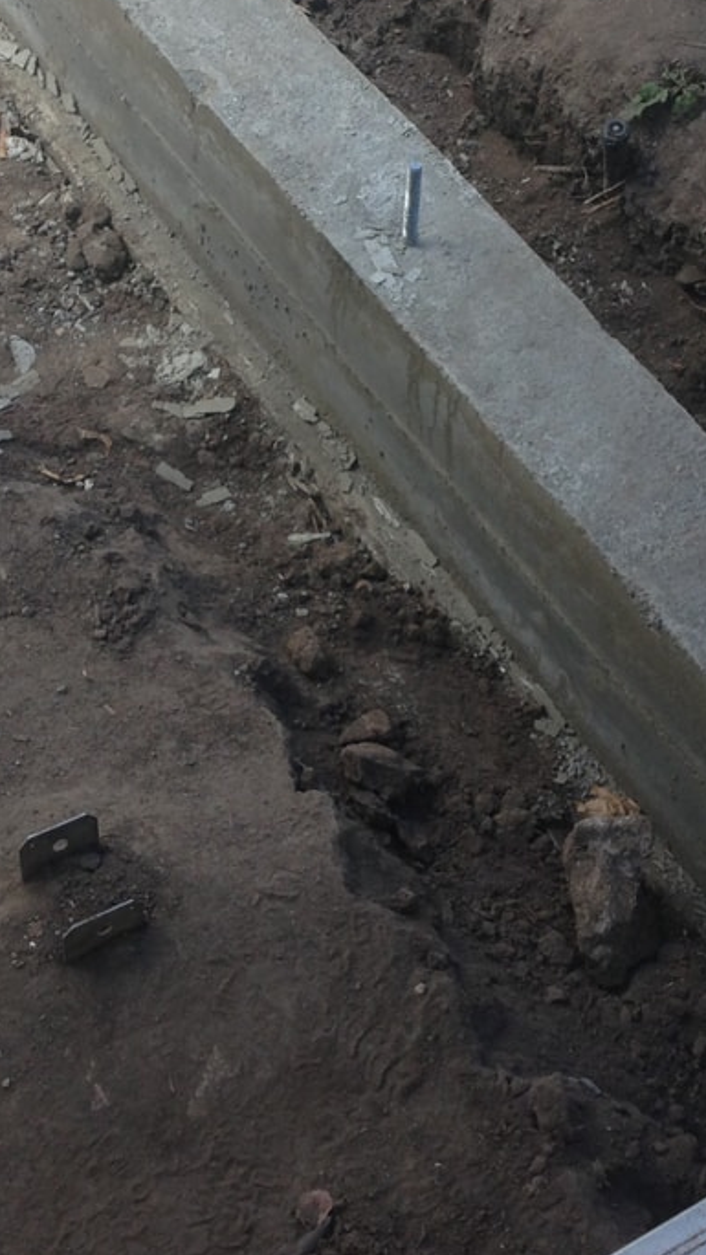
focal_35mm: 70
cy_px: 390
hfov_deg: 17.2
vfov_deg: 29.9
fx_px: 2331
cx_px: 395
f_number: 2.4
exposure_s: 1/441
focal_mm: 4.13
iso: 50
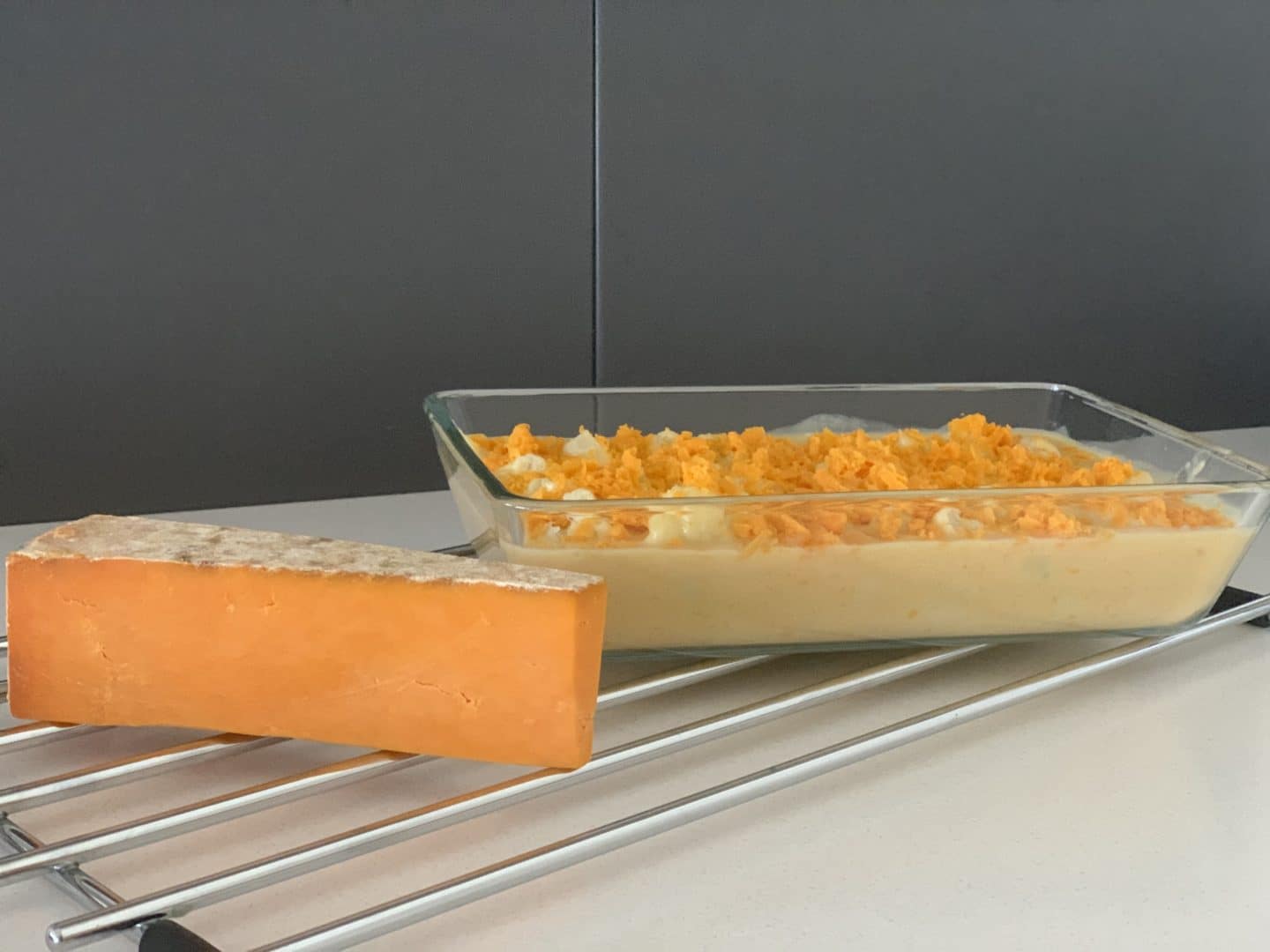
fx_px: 1908
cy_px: 476
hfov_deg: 36.8
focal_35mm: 52
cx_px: 635
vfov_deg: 28.0
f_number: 2.4
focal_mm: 6
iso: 500
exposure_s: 1/35
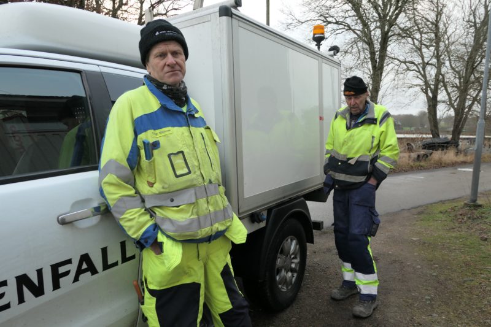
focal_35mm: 24
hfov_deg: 73.8
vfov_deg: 53.1
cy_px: 164
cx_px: 246
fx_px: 327
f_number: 2.8
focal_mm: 8.8
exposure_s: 1/160
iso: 125
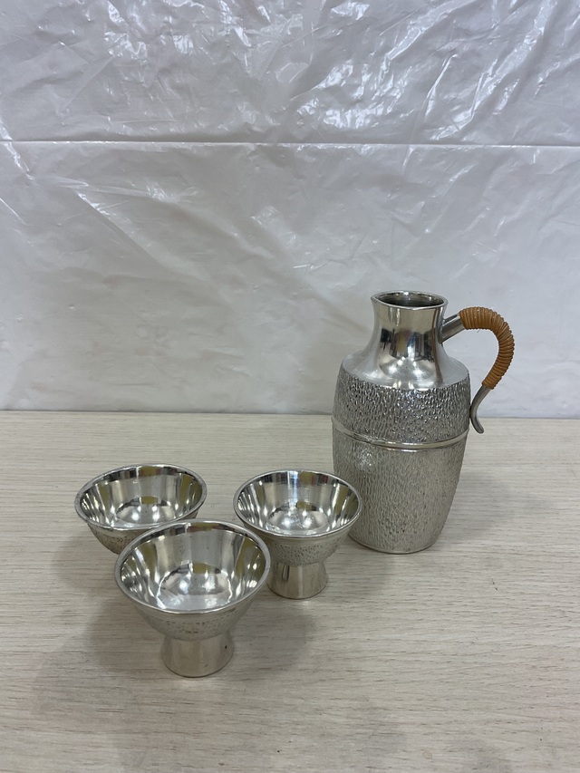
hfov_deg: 48.2
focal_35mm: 29
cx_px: 290
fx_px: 648
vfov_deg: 61.7
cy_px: 386
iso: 32
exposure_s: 1/100
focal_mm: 3
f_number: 1.8
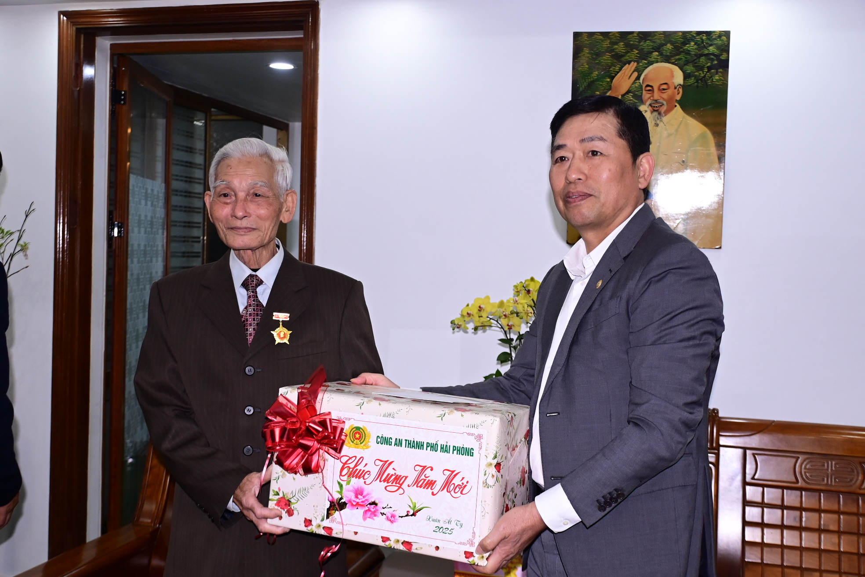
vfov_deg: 33.4
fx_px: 961
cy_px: 288
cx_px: 432
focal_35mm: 40
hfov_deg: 48.5
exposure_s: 1/200
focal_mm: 27
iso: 640
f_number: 4
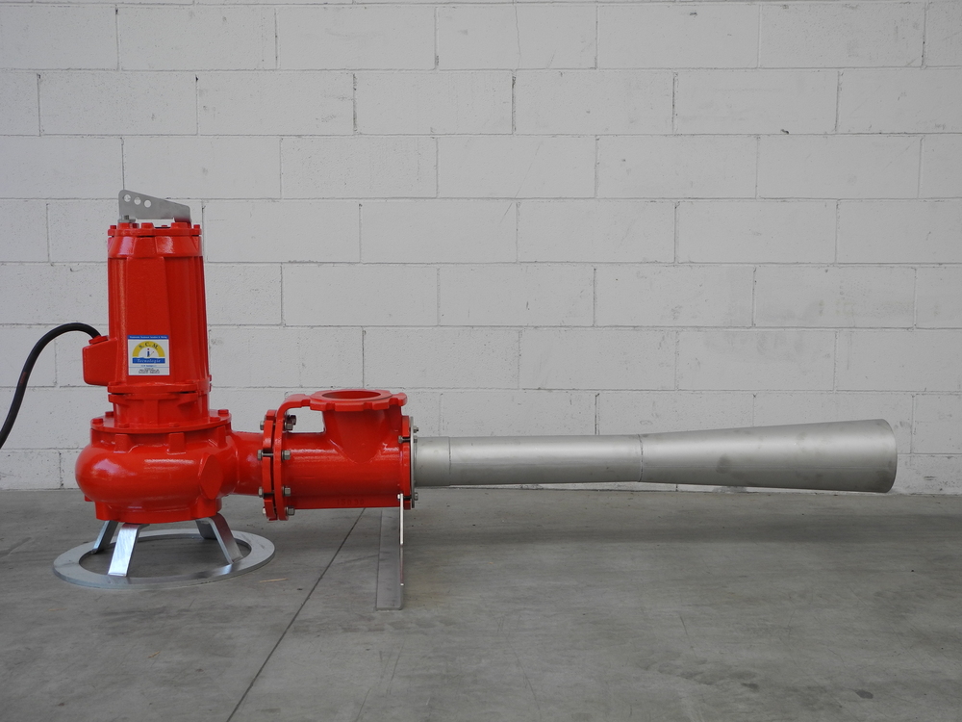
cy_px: 361
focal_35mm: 45
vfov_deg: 32.2
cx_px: 481
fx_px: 1251
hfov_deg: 42.1
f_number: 3.2
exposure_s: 1/160
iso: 100
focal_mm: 9.7
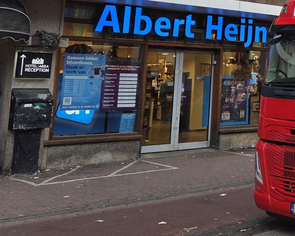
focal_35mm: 69
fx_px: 602
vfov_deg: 21.3
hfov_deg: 24.2
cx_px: 380
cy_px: -9
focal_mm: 5.4
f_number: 1.8
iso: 80
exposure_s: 1/180
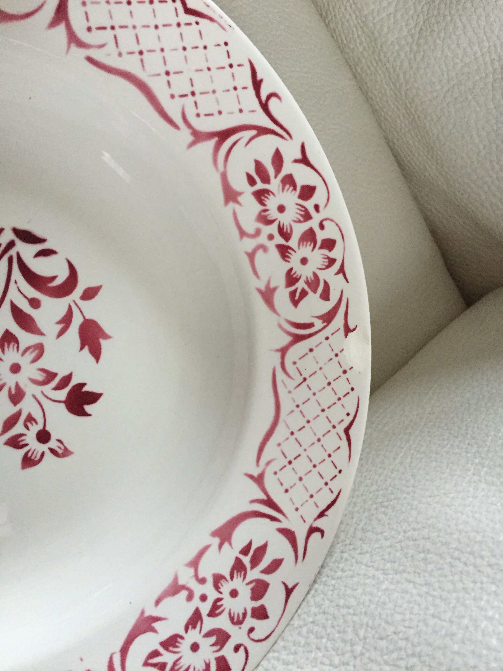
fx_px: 562
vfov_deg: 61.7
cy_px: 336
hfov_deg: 48.2
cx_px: 252
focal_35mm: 29
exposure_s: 1/25
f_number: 2.2
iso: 250
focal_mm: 4.15
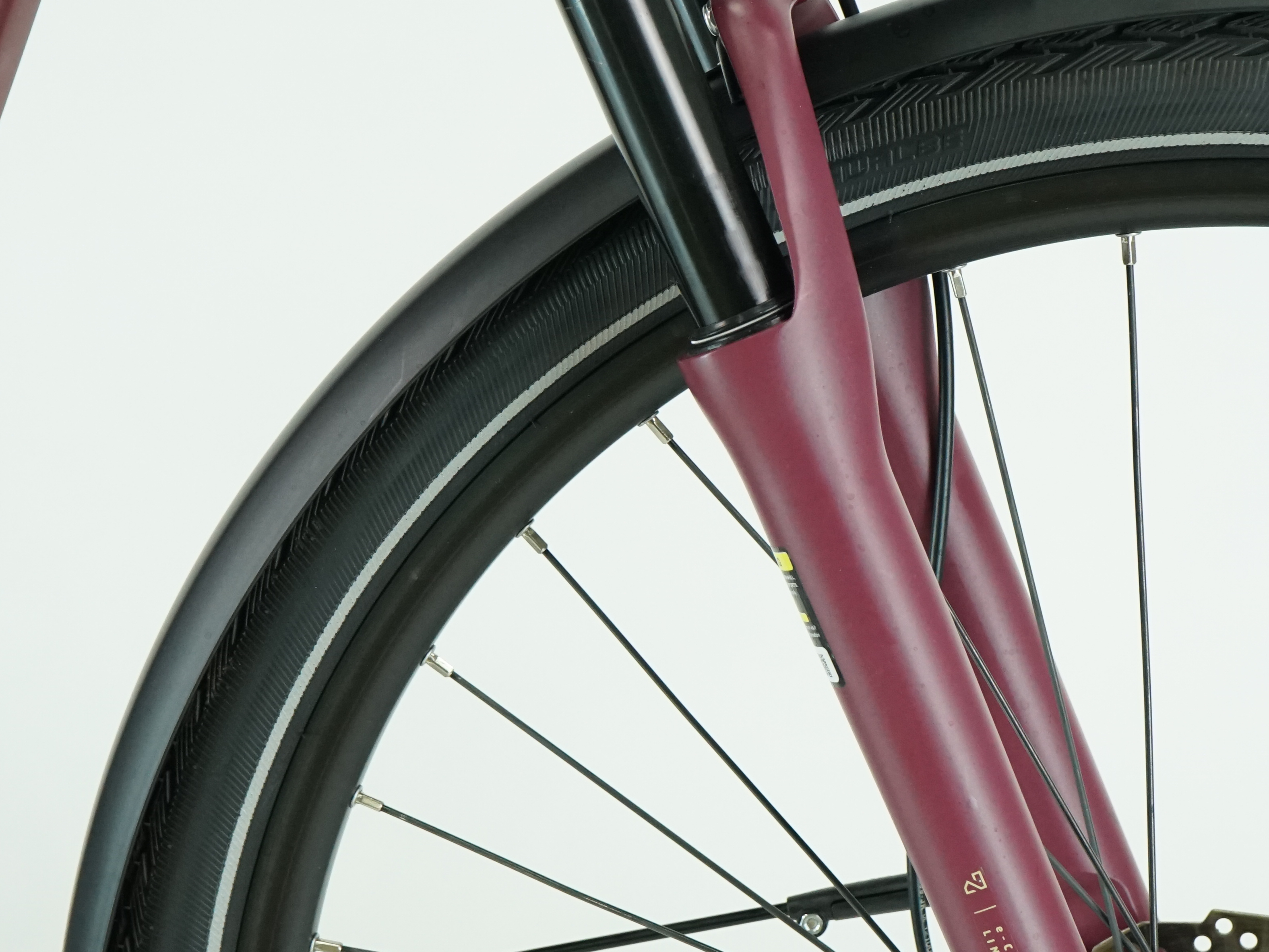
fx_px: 3556
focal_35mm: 97
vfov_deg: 15.2
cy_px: 542
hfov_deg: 20.2
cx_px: 776
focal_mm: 53
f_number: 6.3
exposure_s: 1/200
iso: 2500
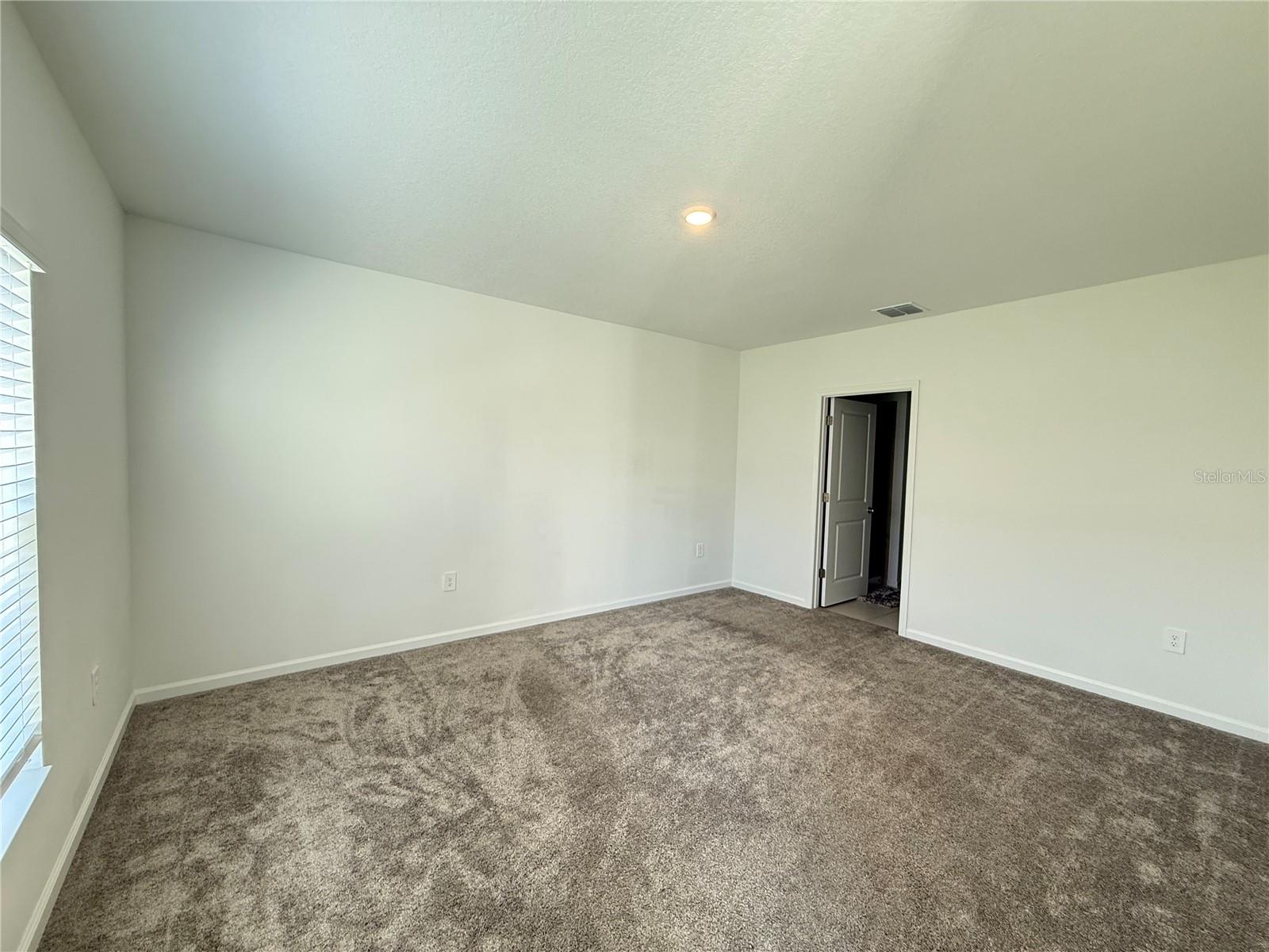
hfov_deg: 102.1
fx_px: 513
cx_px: 634
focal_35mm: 14
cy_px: 476
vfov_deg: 85.7
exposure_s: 1/60
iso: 200
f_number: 2.2
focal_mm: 2.22
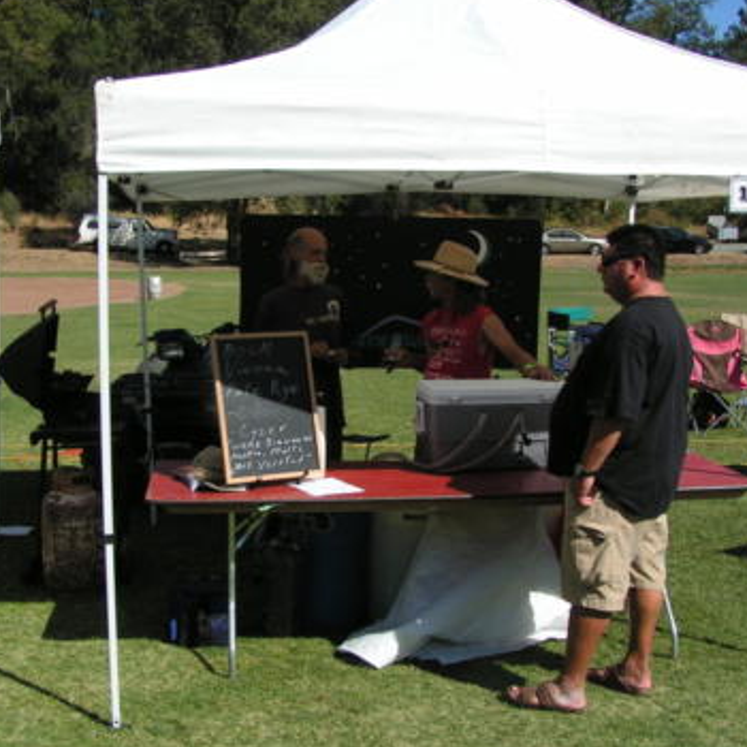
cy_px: 370
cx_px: 352
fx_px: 1172
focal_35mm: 48
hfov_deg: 35.3
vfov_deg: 35.4
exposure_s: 1/500
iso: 50
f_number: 5.6
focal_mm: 5.8
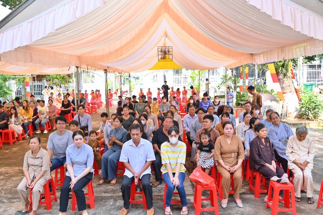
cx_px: 162
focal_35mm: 31
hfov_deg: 60.3
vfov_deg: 42.3
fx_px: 278
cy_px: 108
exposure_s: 1/125
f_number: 5
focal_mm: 31
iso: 200
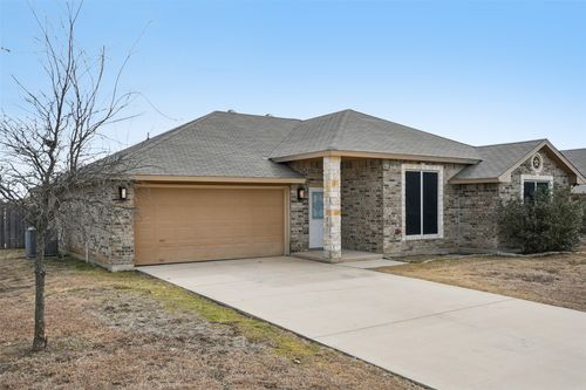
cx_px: 293
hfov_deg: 61.9
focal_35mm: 30
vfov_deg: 43.6
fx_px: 488
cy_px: 195
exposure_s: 1/2000
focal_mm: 20
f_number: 8
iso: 400
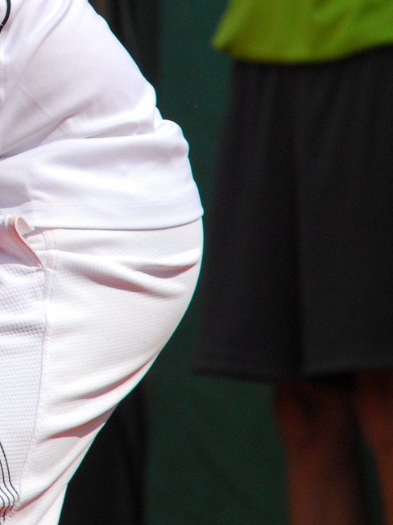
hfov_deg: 1.2
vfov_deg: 1.6
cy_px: 37
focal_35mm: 1202
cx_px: -192
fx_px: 18201
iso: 320
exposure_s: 1/1000
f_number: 9
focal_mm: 280
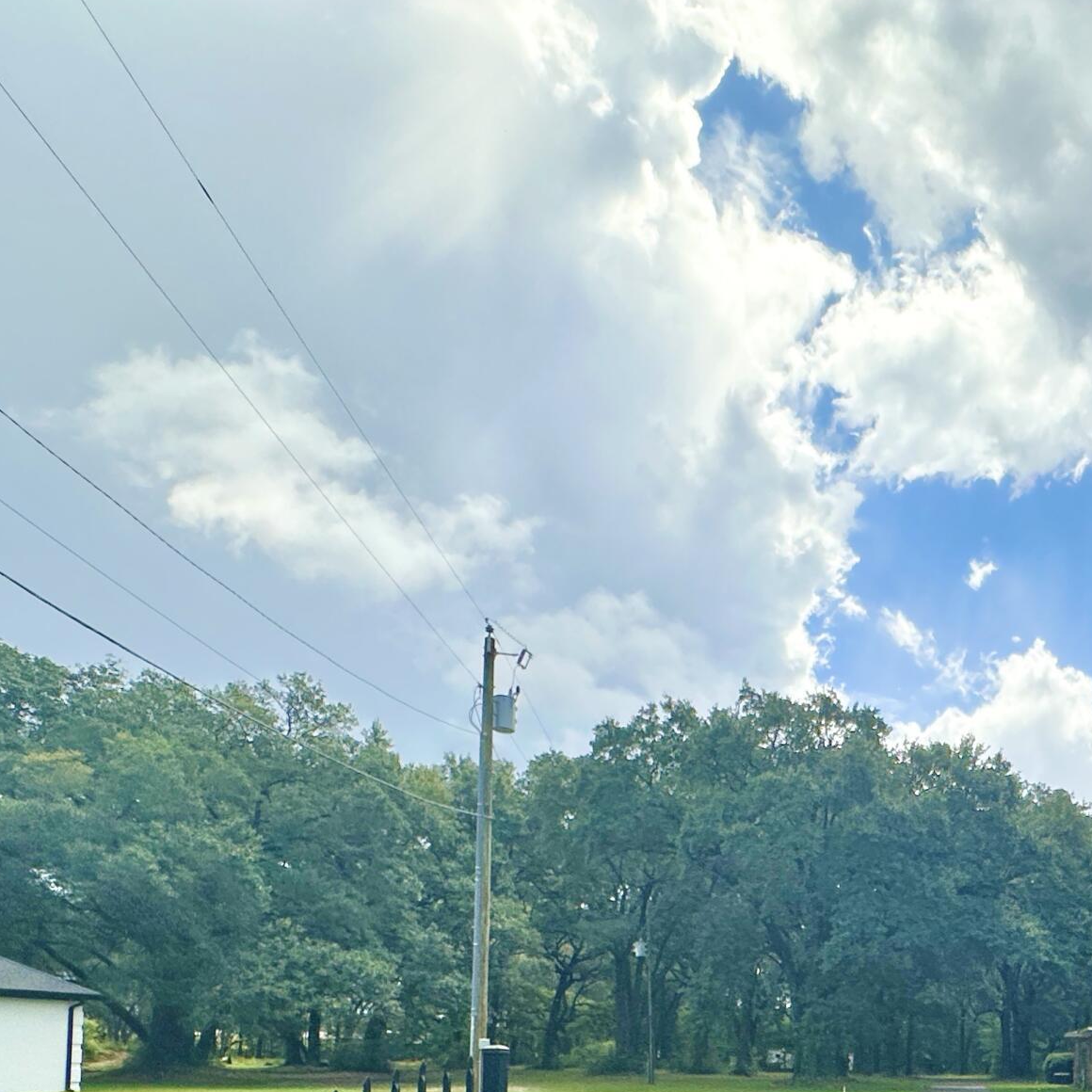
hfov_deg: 45.8
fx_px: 1142
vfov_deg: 44.7
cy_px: 1050
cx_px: 1003
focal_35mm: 32
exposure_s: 1/4464
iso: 50
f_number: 2.2
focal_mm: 2.22
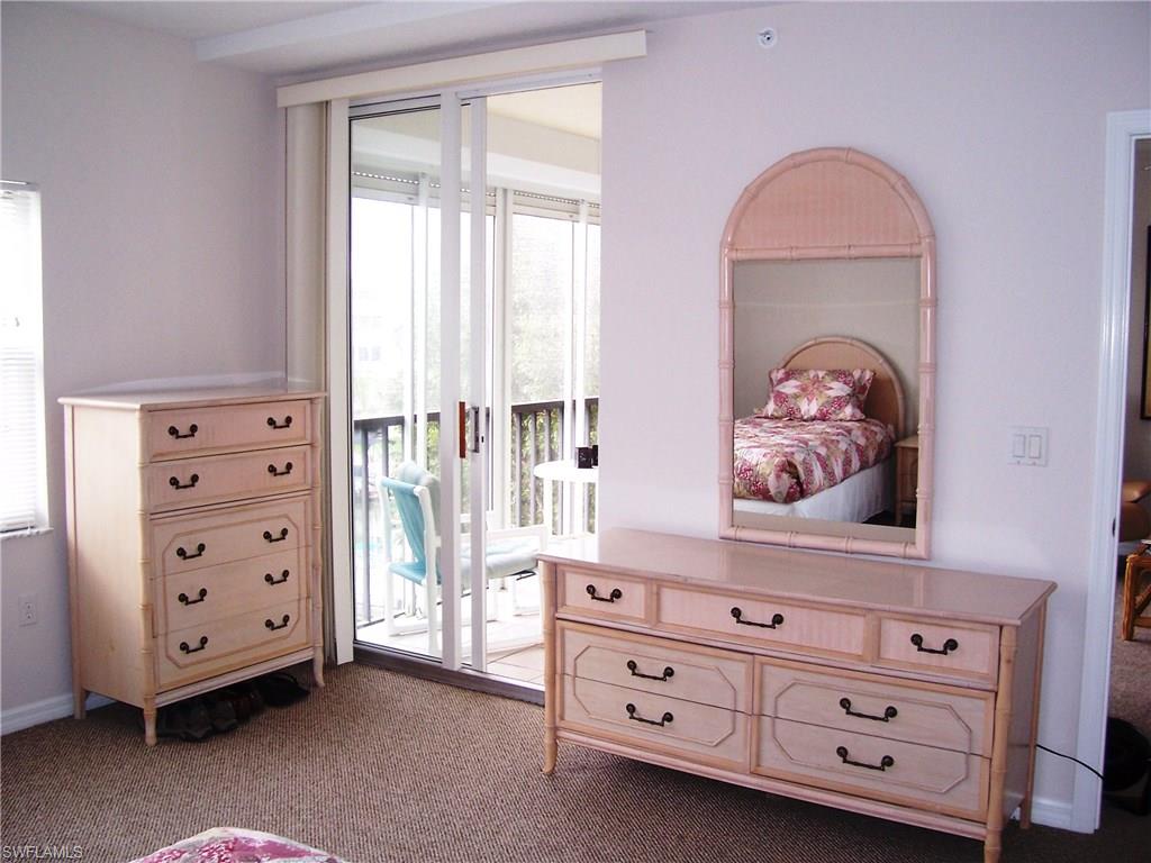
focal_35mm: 34
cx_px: 576
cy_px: 432
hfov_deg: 54.0
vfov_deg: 41.8
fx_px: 1131
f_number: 2.7
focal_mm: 5.6
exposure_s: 1/60
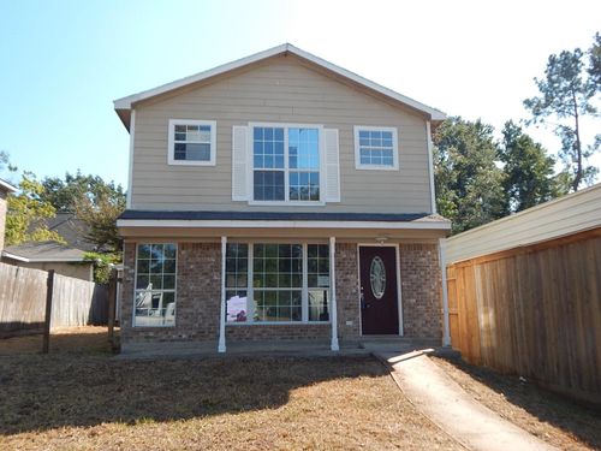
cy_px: 226
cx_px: 300
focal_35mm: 28
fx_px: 486
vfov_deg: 49.7
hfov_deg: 63.4
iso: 125
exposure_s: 1/640
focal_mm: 5.1
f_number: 3.2
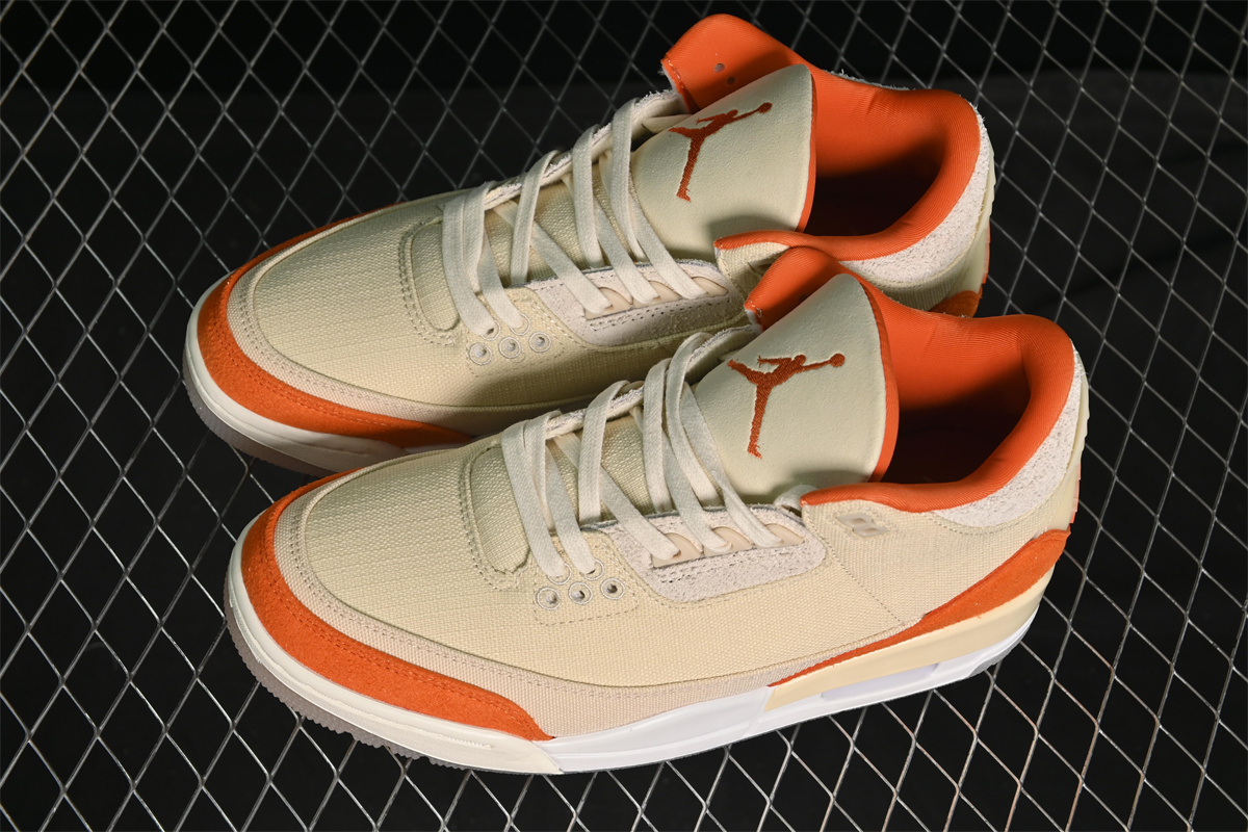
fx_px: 2600
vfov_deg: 18.2
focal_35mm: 75
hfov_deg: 27.0
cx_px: 624
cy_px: 416
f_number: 6.3
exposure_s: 1/60
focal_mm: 50
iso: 160
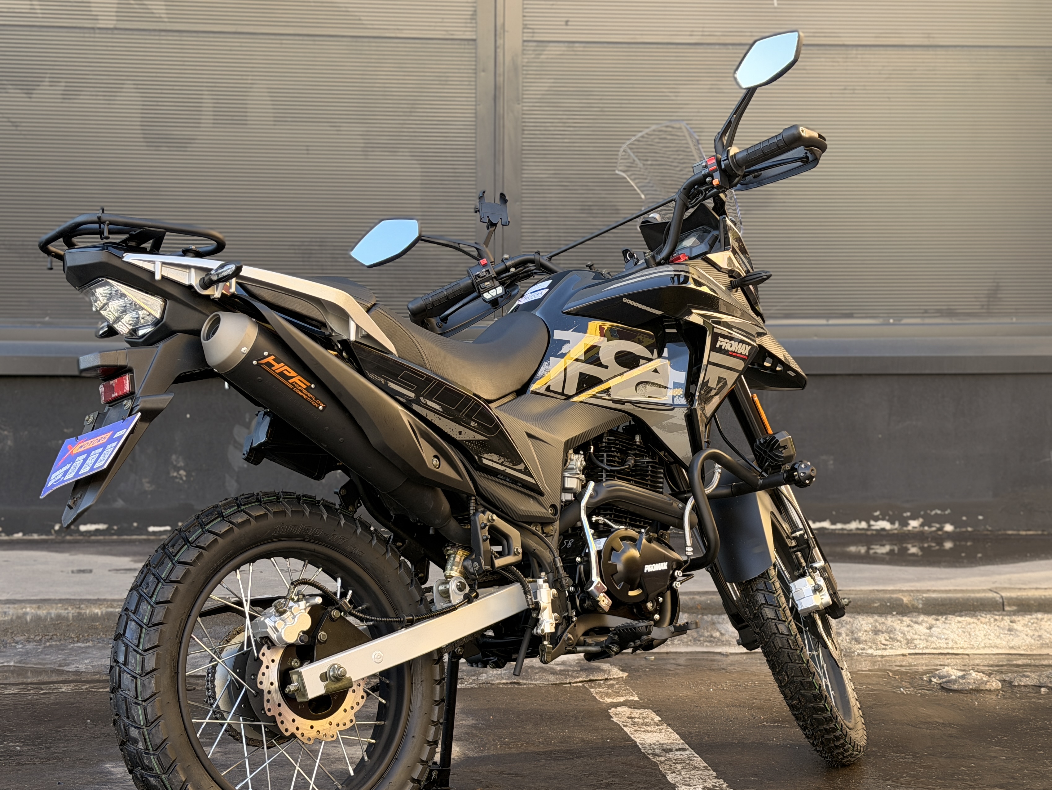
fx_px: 1732
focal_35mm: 57
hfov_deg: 33.8
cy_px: 456
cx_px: 511
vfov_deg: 25.6
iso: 64
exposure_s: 1/307
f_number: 1.78
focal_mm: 6.76
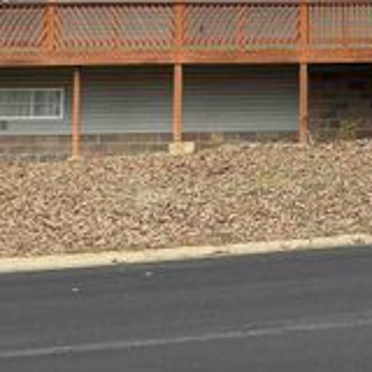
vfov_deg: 21.0
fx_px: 973
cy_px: 10
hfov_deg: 20.8
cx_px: 393
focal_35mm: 80
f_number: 1.8
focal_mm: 3
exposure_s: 1/709
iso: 25
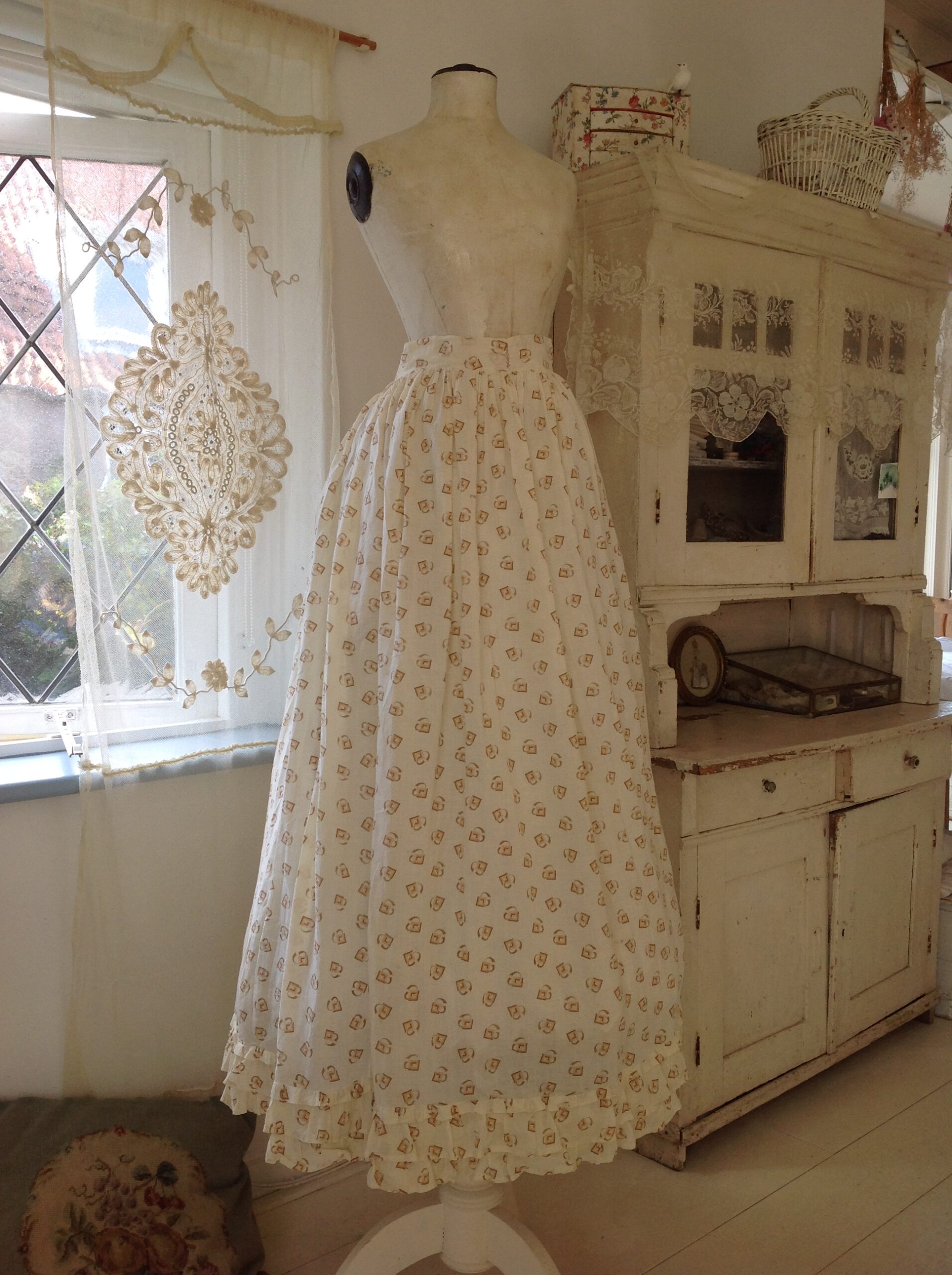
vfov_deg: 52.7
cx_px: 476
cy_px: 638
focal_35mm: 35
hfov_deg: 40.6
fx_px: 1287
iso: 64
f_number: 2.4
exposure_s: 1/120
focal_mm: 4.28
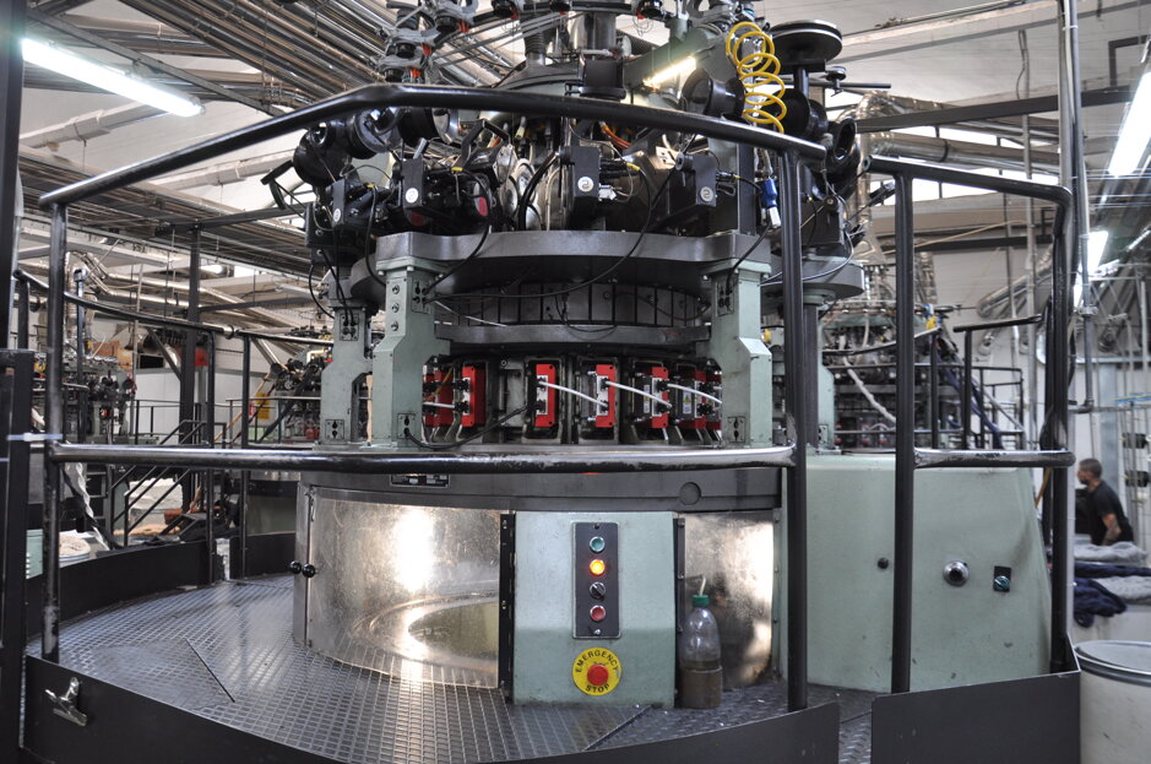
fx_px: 862
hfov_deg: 67.5
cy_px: 382
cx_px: 576
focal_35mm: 27
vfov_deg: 47.8
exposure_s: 1/25
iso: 400
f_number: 5
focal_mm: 18
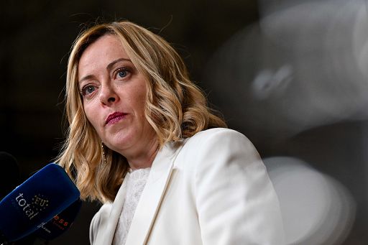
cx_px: 184
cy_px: 122
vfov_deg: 9.8
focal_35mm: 140
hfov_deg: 14.7
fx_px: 1431
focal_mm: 140
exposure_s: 1/800
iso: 4000
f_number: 3.5
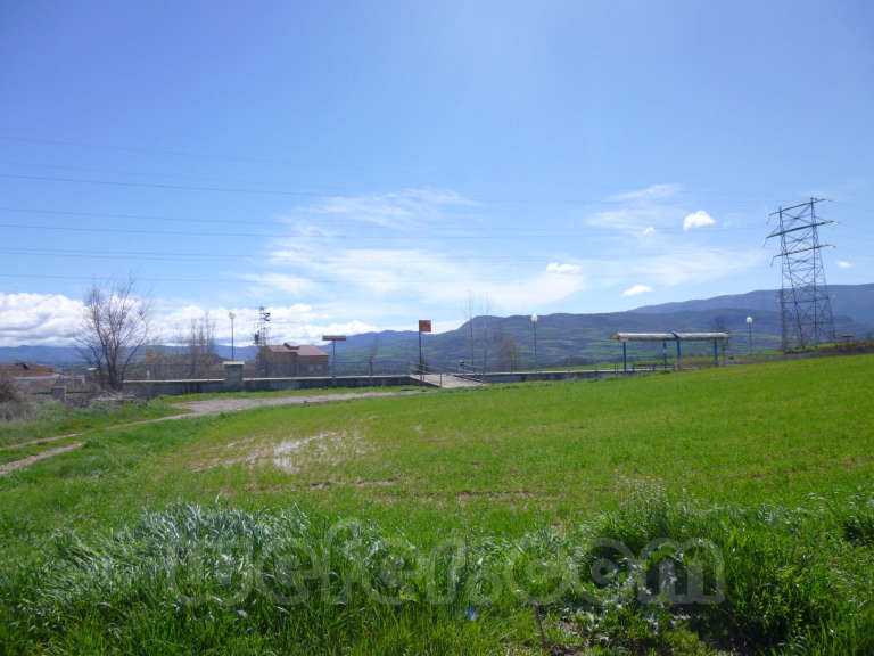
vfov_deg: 54.9
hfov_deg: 69.4
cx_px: 437
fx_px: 631
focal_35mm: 25
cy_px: 328
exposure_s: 1/160
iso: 100
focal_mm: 4.5
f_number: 9
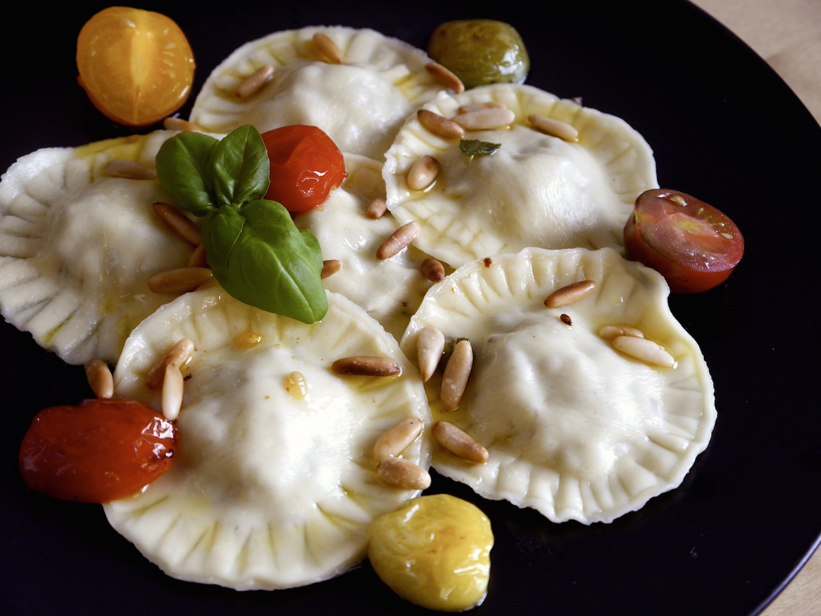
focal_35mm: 50
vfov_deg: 29.1
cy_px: 308
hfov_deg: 38.2
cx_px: 410
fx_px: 1186
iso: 400
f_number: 4.6
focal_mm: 25
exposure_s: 1/60
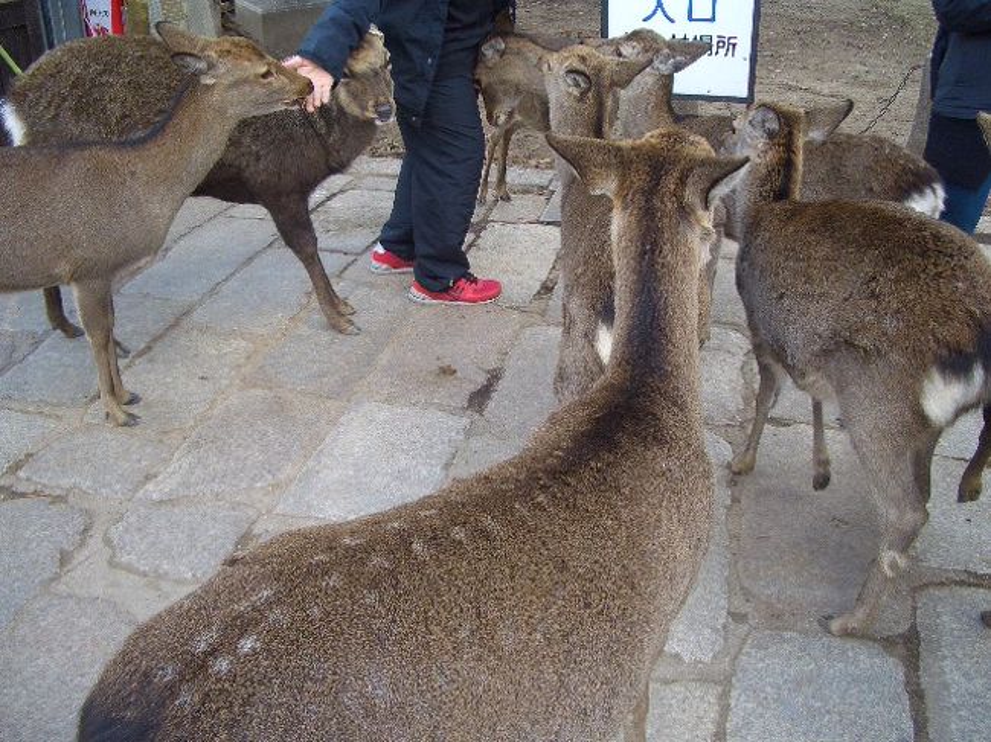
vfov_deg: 40.7
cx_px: 496
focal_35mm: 35
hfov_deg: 52.6
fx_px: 1002
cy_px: 371
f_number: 2.6
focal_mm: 5.8
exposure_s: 1/125
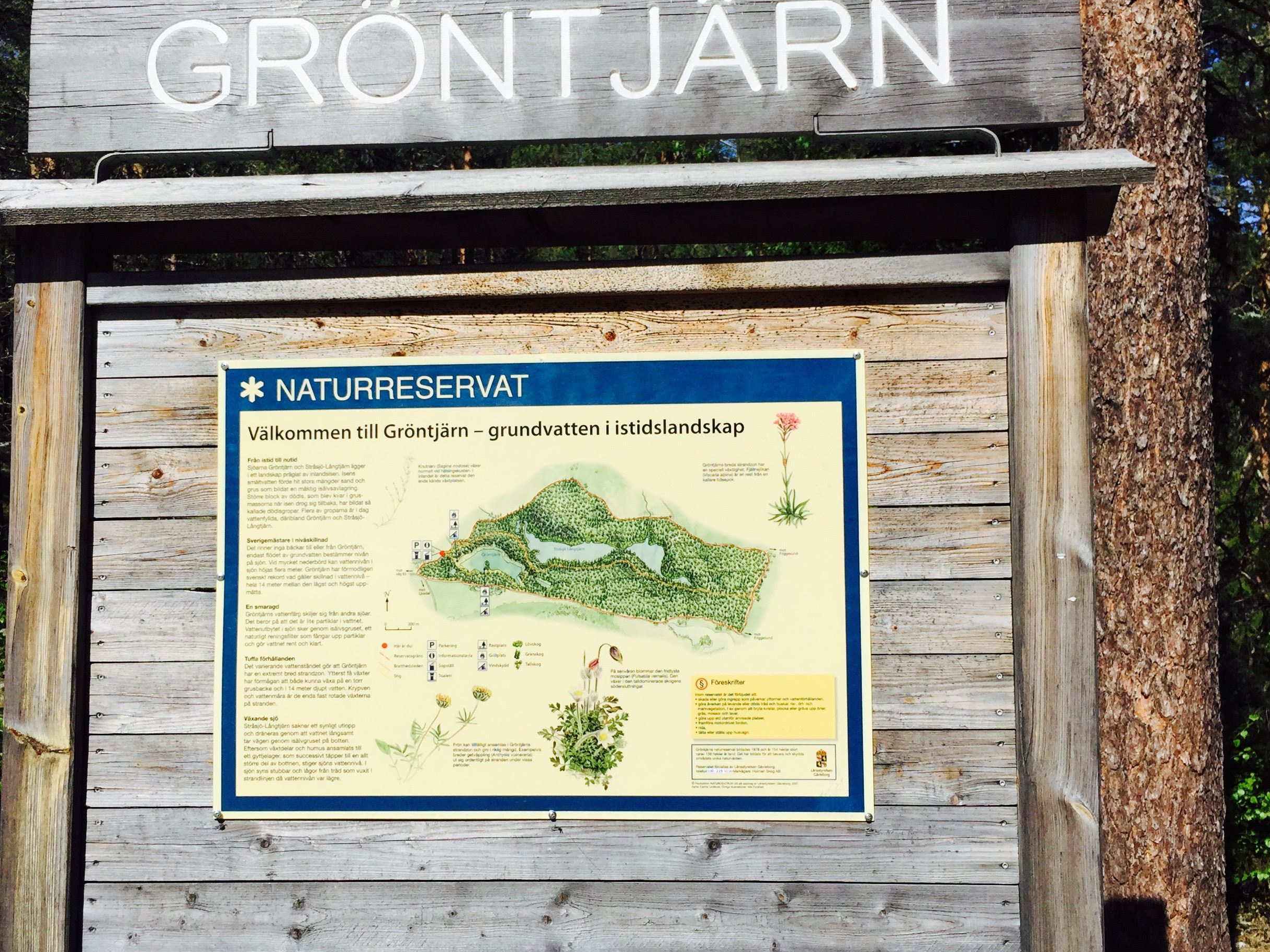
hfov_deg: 47.9
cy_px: 462
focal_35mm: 39
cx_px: 611
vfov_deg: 36.8
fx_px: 1431
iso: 32
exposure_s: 1/4405
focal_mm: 4.15
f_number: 2.2
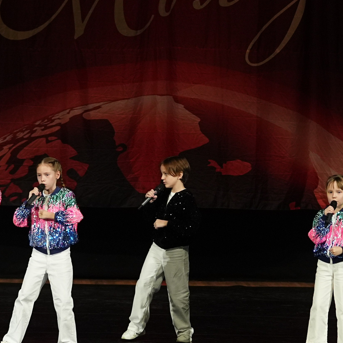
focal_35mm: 261
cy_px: 109
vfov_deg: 6.7
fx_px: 2926
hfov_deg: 6.7
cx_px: 186
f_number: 2.8
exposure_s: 1/400
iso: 2500
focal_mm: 83
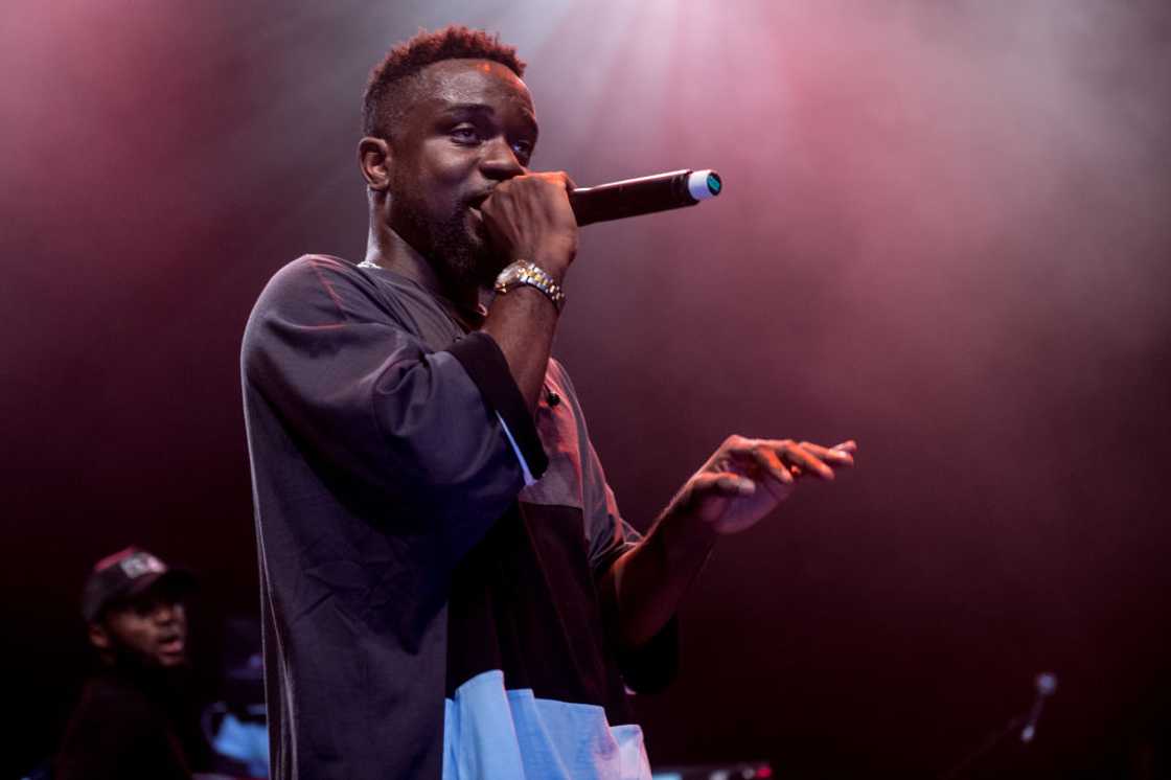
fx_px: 2016
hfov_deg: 32.4
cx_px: 586
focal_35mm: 62
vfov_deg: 21.9
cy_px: 390
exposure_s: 1/200
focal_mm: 62
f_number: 3.2
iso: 2500
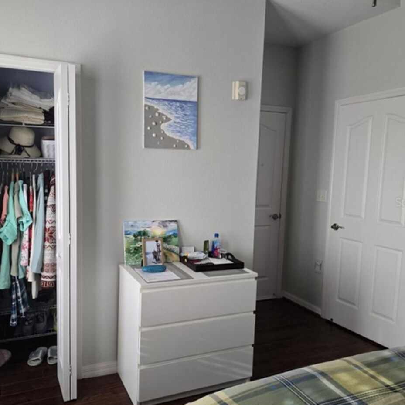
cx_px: 168
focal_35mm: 28
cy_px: 202
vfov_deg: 57.3
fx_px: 371
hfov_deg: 57.0
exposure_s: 1/120
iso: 250
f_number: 1.7
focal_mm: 6.3
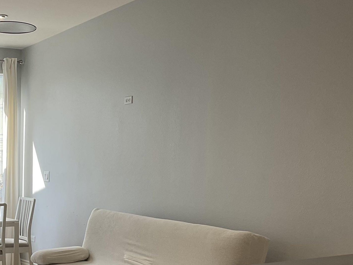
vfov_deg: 22.9
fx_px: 643
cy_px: 218
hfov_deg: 29.2
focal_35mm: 63
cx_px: 19
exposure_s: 1/120
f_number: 1.8
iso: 25
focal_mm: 3
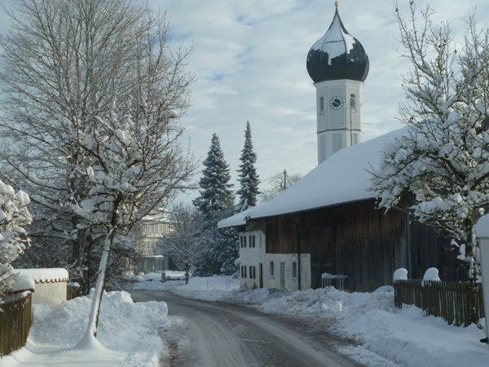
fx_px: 777
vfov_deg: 26.6
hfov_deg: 34.9
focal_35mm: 55
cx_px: 244
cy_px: 184
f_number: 4.5
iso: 80
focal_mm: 9.1
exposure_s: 1/500
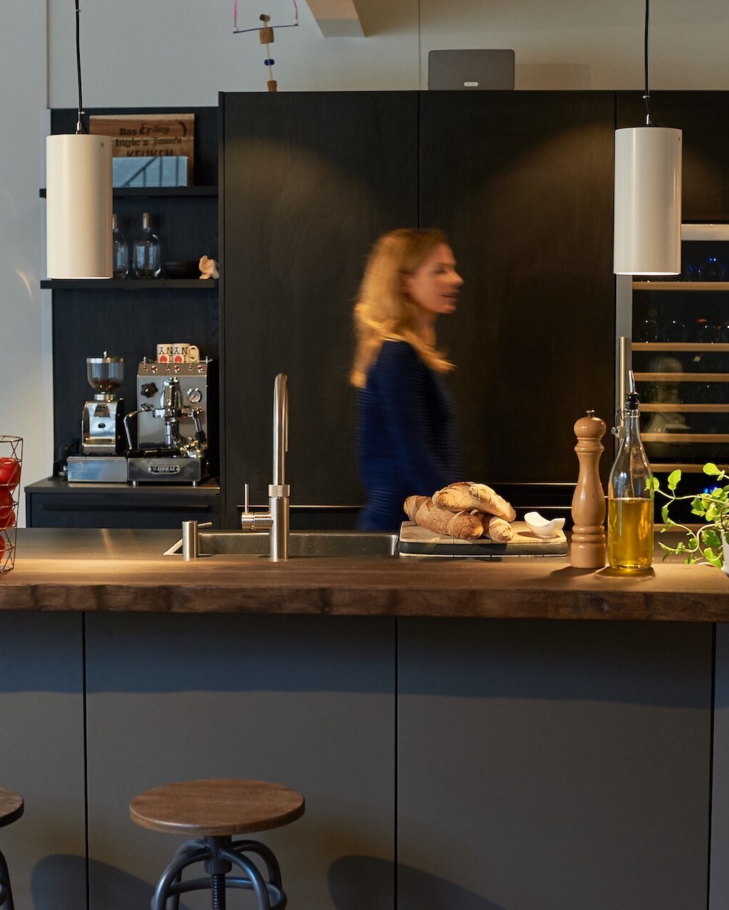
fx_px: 1914
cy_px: 454
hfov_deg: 21.6
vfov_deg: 26.8
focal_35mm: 71
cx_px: 337
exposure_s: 1/40
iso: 800
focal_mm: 50
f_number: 4
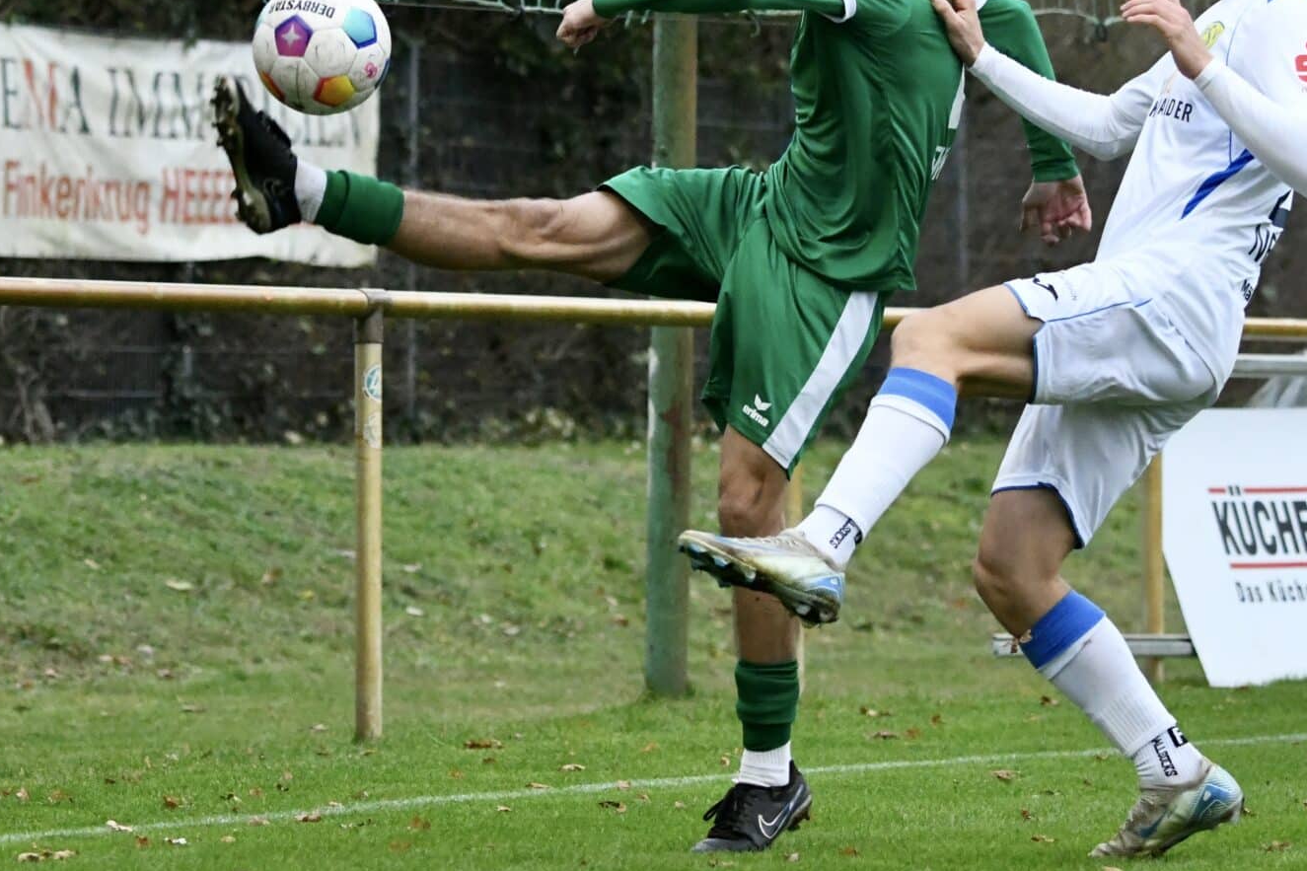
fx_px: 7296
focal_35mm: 201
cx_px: 920
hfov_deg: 10.2
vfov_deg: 6.8
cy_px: 269
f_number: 4.8
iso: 8000
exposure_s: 1/1600
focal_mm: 130
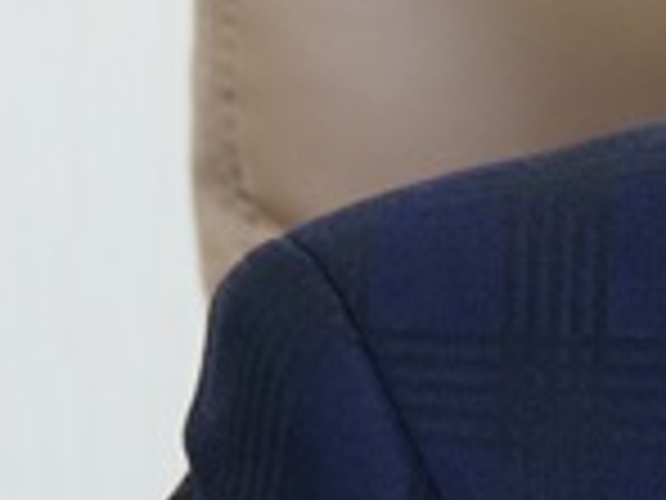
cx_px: 1413
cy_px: 1230
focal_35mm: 241
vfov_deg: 5.9
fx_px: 4637
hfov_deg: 7.8
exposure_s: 1/60
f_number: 4.2
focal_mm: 31
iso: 640
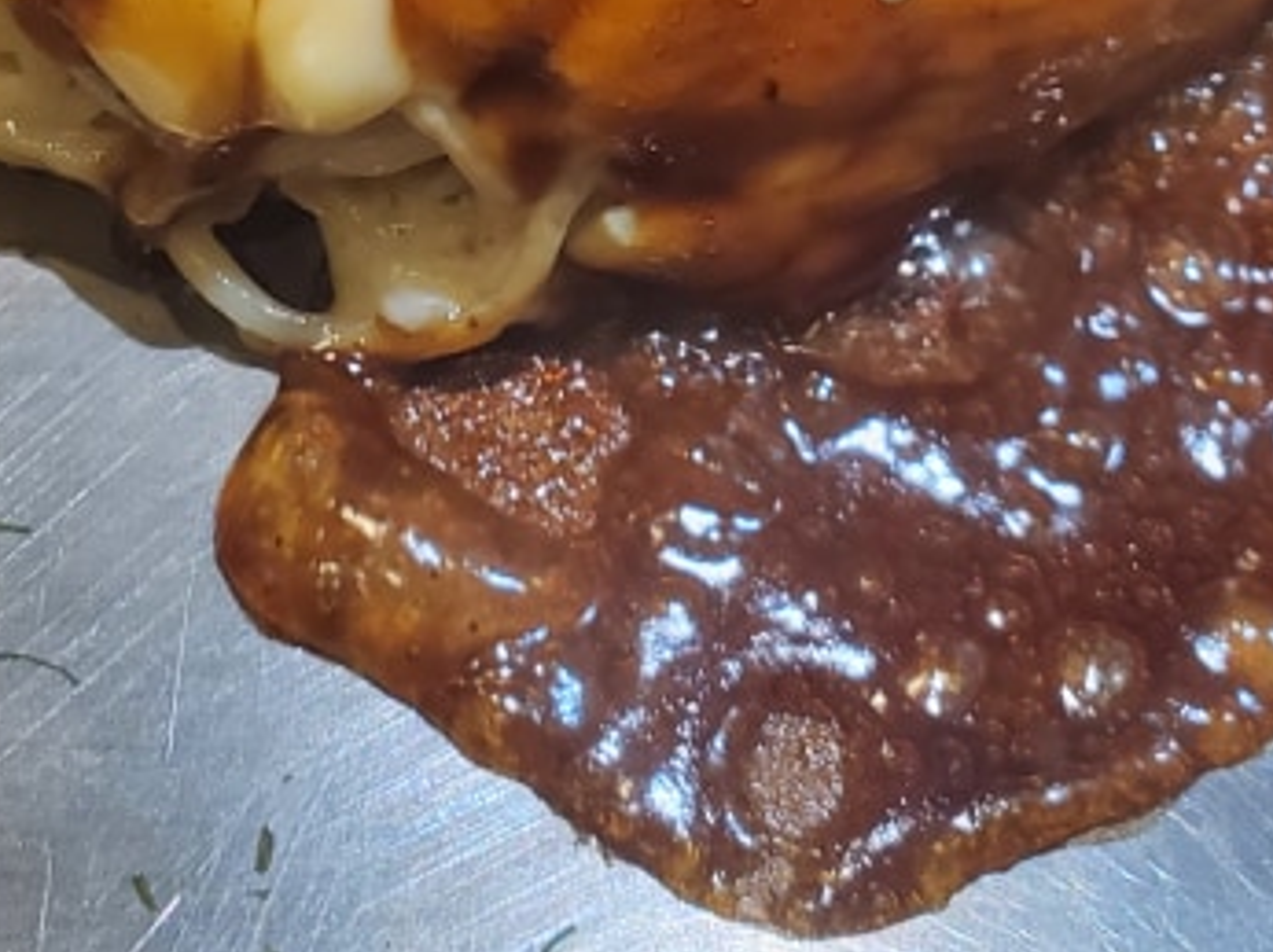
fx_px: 2830
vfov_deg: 17.6
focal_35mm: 77
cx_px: 596
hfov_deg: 25.3
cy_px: -364
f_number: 2.4
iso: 250
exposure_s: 1/40
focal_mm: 4.3
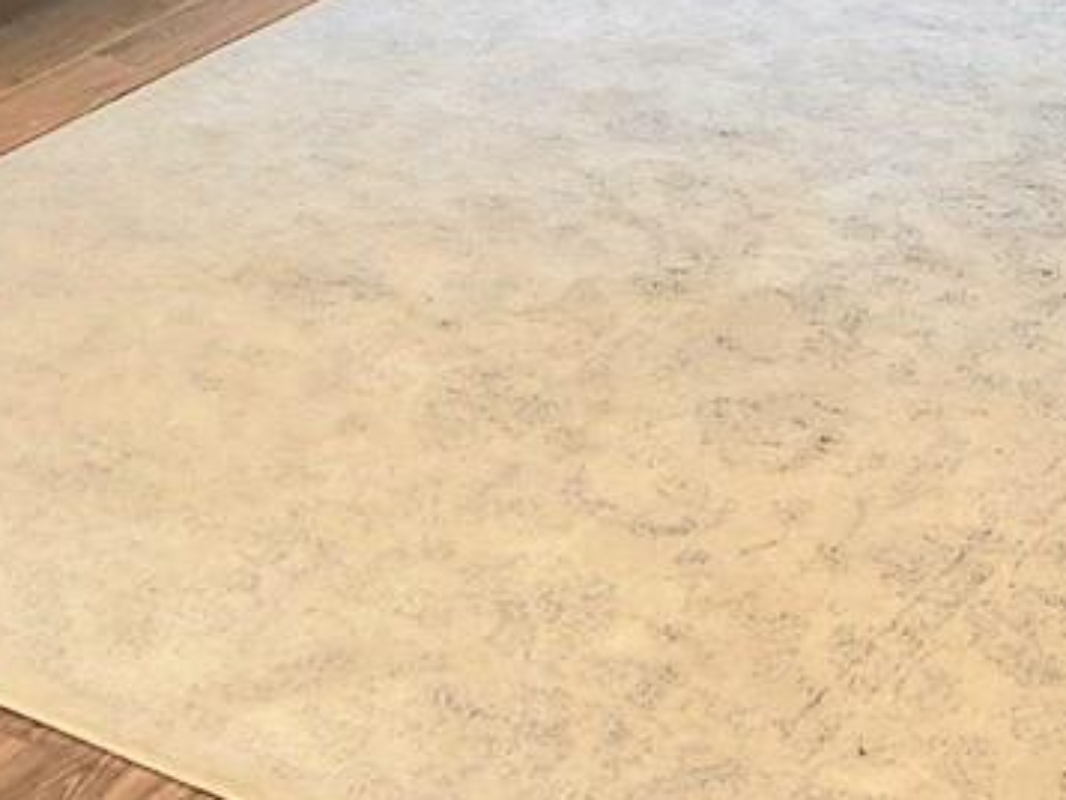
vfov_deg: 13.2
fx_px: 3173
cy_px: -558
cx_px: 1015
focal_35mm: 103
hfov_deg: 18.7
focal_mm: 5.4
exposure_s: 1/120
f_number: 1.8
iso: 200
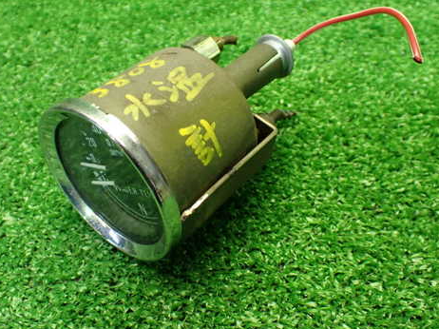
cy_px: 160
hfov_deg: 47.9
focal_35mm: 39
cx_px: 212
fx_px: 494
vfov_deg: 36.8
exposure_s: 1/125
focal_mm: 5.4
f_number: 2.3
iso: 800
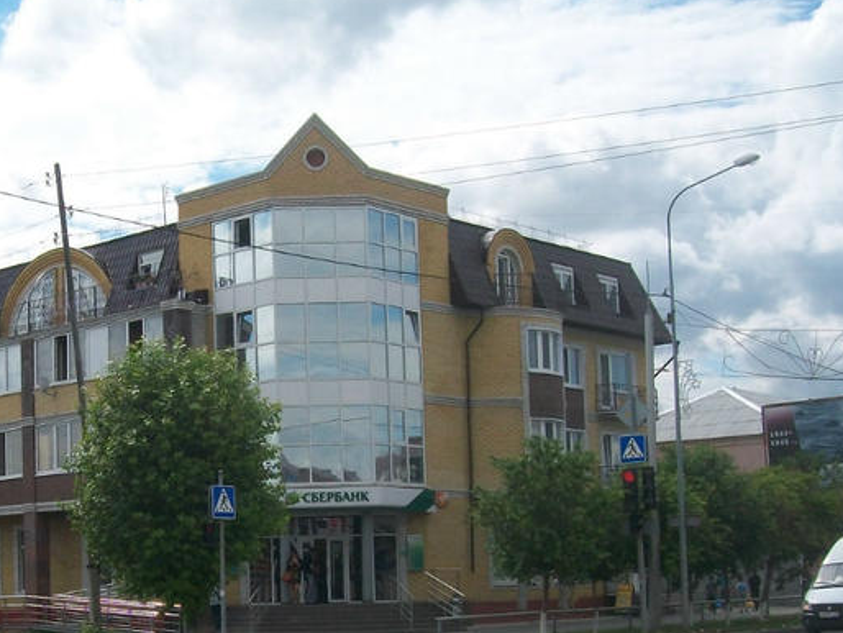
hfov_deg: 30.0
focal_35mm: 63
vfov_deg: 23.0
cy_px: 504
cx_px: 169
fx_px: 1535
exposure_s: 1/640
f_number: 4.8
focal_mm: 6
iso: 80
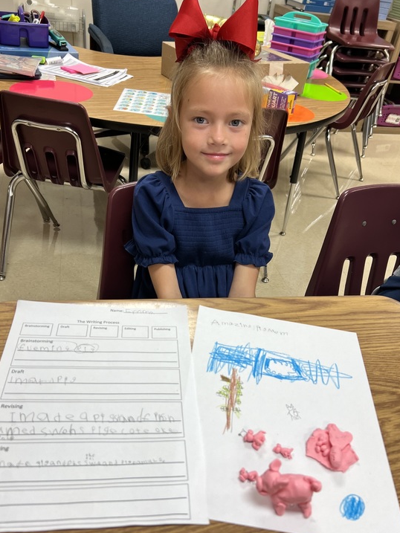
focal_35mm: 29
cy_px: 288
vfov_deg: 61.6
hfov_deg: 48.2
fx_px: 447
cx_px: 199
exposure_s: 1/120
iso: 80
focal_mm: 5.7
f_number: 1.5
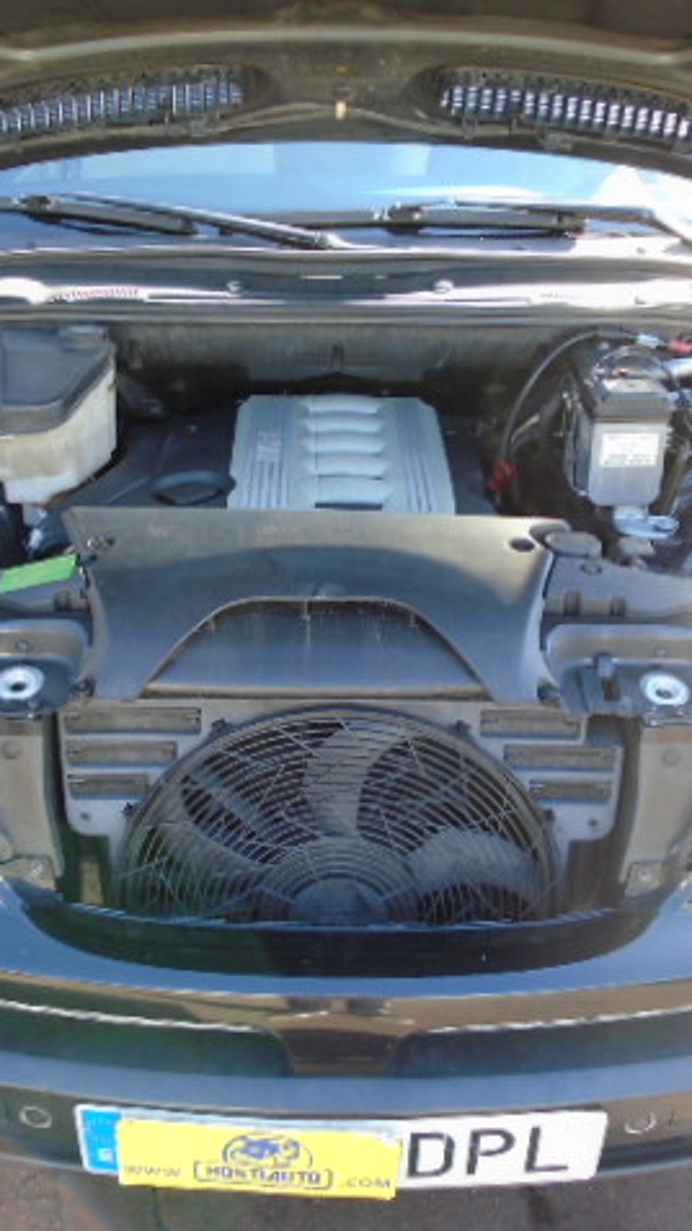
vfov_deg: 52.8
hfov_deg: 31.1
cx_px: 315
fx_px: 1241
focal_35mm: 38
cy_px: 614
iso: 100
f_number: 3.2
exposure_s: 1/50
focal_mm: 4.6
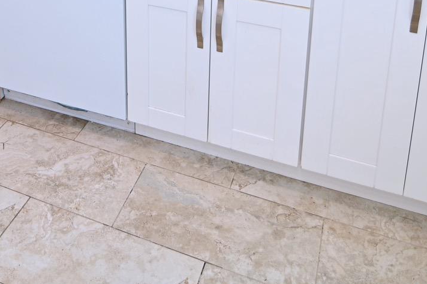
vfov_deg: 24.3
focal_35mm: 46
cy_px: -115
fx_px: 545
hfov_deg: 41.7
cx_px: 115
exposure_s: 1/125
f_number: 2.8
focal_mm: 16
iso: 110
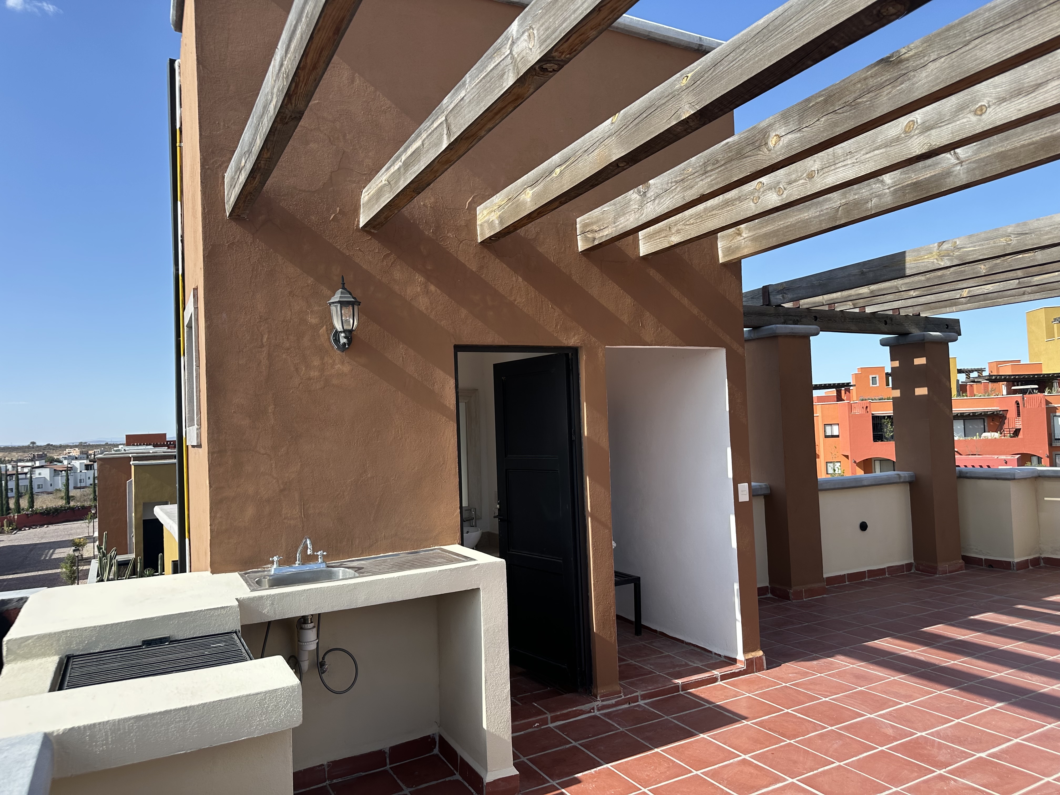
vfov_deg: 56.8
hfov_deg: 71.6
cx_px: 530
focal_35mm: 24
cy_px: 398
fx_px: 735
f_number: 1.78
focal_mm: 6.86
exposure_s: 1/1949
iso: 80
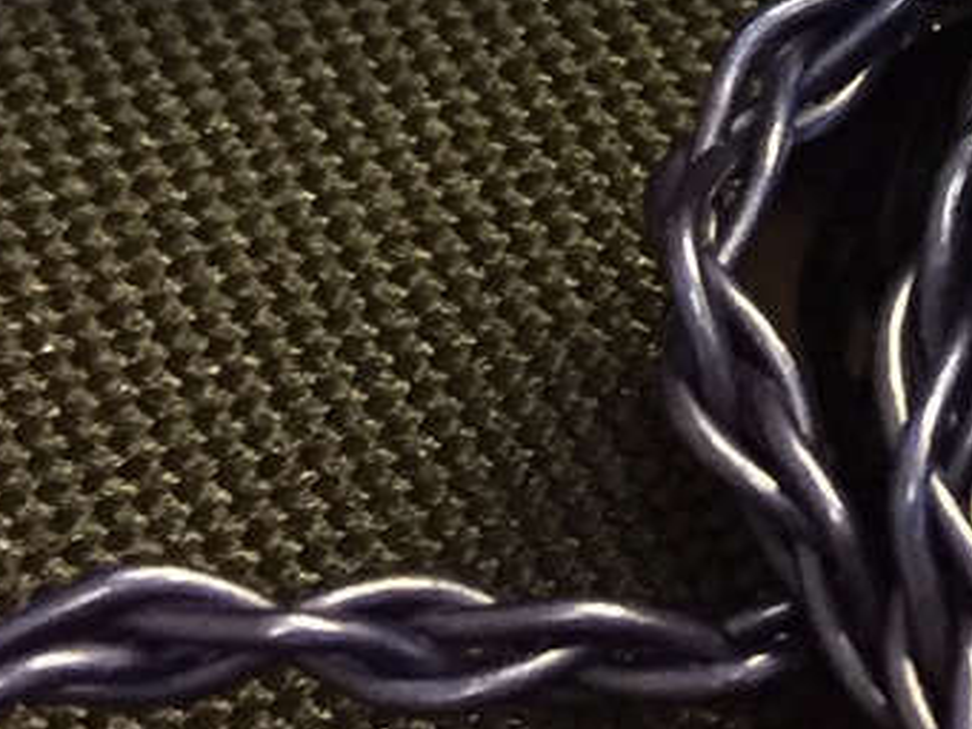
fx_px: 3903
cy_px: -620
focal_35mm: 139
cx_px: 1306
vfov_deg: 10.0
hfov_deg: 13.6
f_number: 2.2
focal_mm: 4.15
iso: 250
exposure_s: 1/24
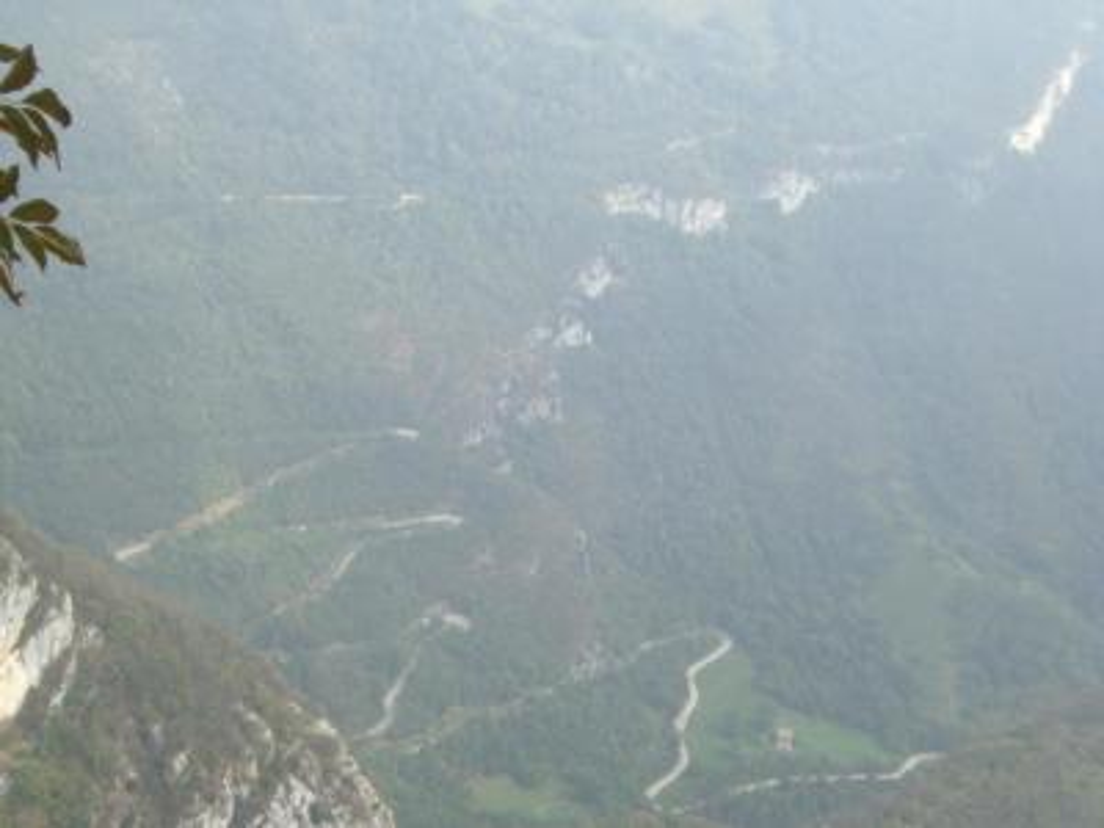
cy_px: 414
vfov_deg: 22.3
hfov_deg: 29.4
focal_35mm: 66
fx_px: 2105
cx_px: 552
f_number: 3.6
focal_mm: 10.7
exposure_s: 1/250
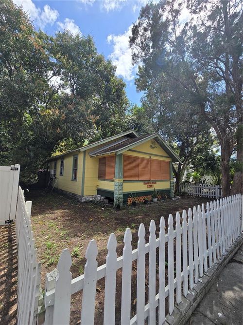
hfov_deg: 89.9
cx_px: 122
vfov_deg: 106.2
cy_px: 162
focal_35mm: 13
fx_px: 122
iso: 50
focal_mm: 2.2
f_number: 2.2
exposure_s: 1/1484
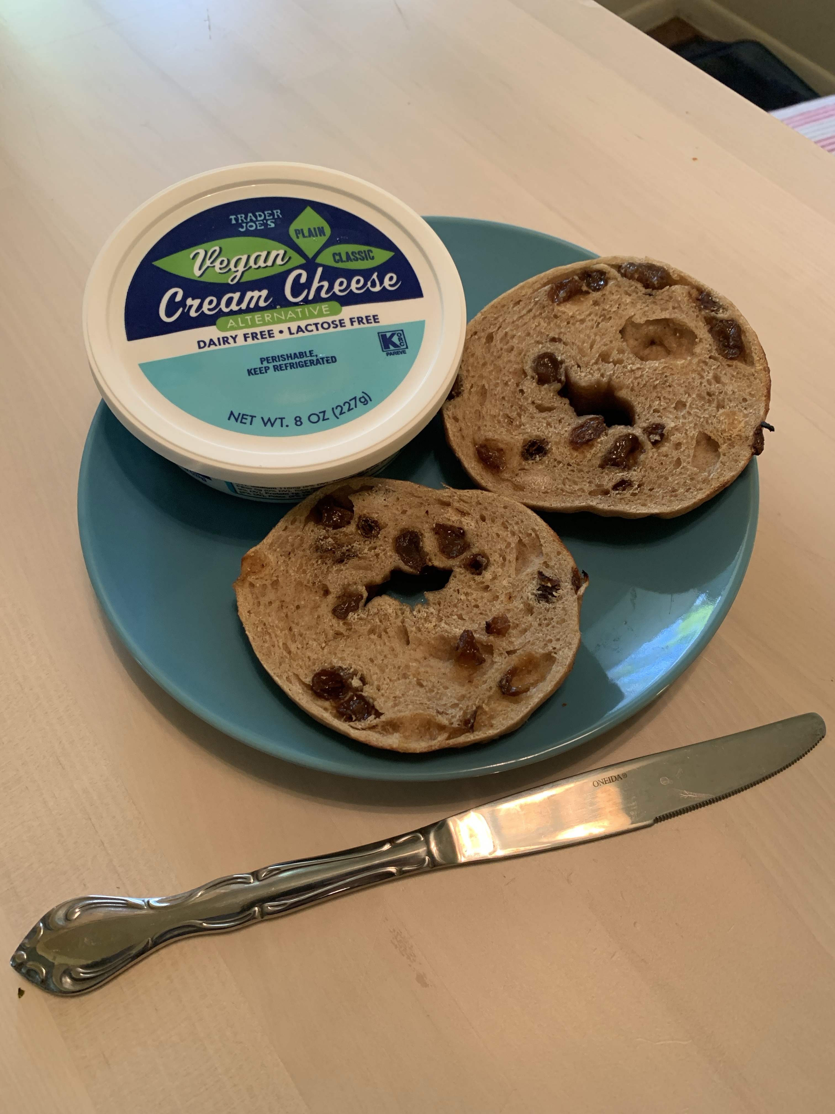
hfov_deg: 53.1
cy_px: 557
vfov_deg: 67.3
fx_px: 836
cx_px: 418
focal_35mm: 26
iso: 200
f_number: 1.8
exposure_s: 1/60
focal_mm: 4.25
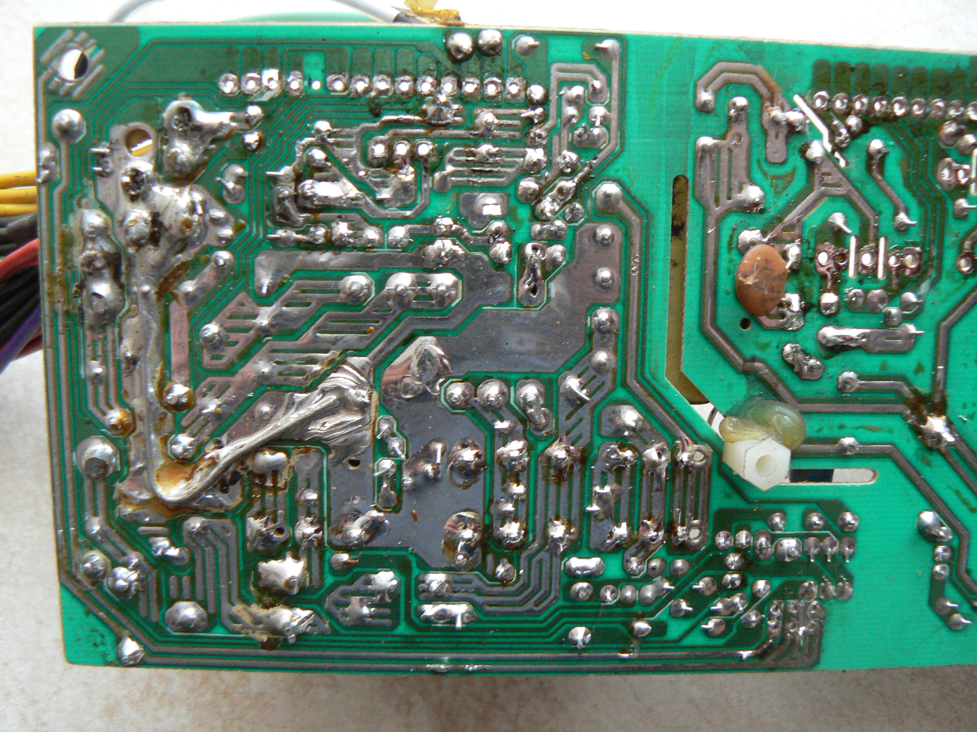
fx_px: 1016
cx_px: 488
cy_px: 366
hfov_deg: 51.4
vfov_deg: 39.7
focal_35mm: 36
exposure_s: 1/20
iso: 200
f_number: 2.8
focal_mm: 6
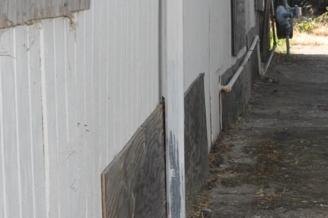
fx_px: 1183
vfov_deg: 10.5
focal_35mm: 130
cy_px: 14
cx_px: 422
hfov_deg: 15.1
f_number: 8
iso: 200
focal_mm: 18
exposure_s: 1/200
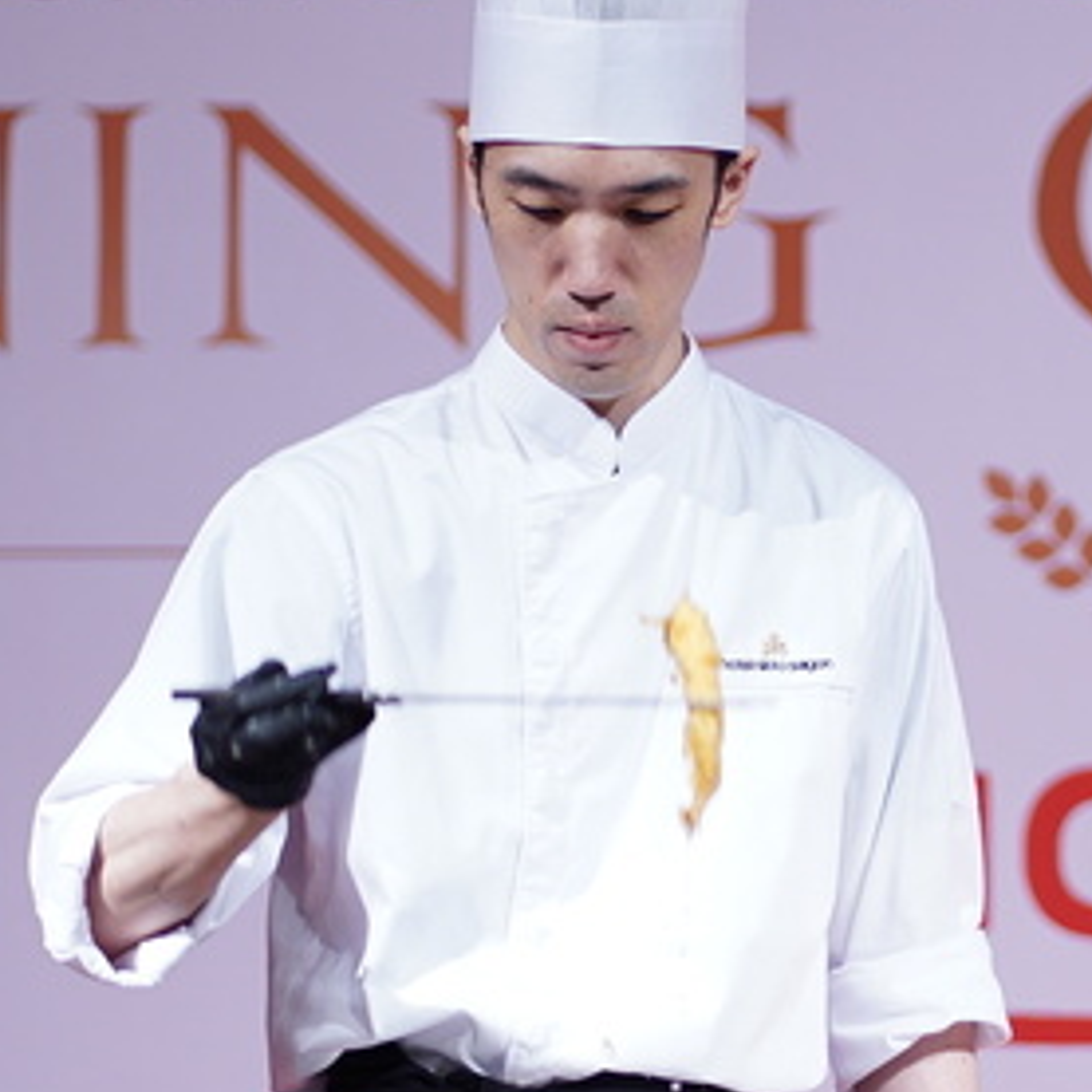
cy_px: 558
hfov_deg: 5.6
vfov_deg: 5.6
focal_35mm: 312
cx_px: 1005
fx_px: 11135
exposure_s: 1/160
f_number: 1.8
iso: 200
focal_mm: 85
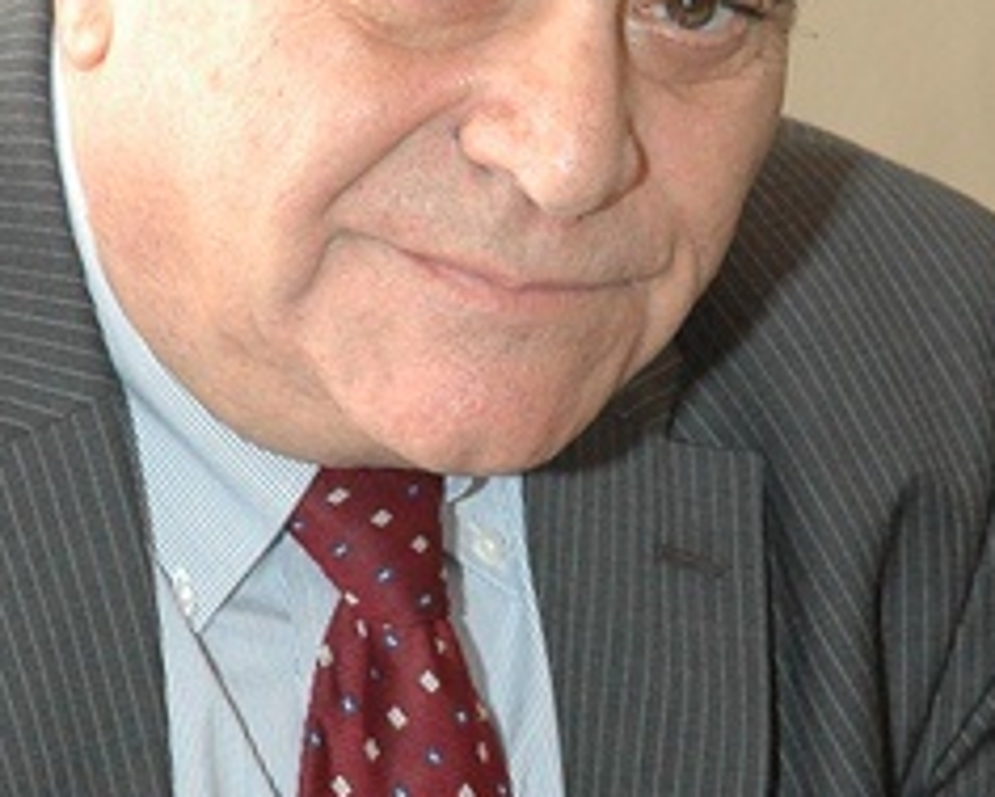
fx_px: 7866
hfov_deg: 7.2
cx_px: 523
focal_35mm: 267
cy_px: 325
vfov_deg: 5.8
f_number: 8
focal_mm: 70
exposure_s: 1/100
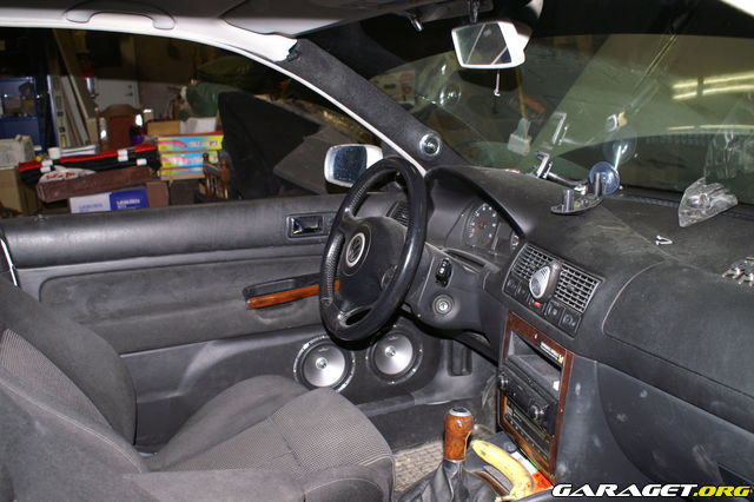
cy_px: 251
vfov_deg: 39.9
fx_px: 691
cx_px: 377
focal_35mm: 33
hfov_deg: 57.2
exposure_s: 1/60
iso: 400
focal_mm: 22
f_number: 4
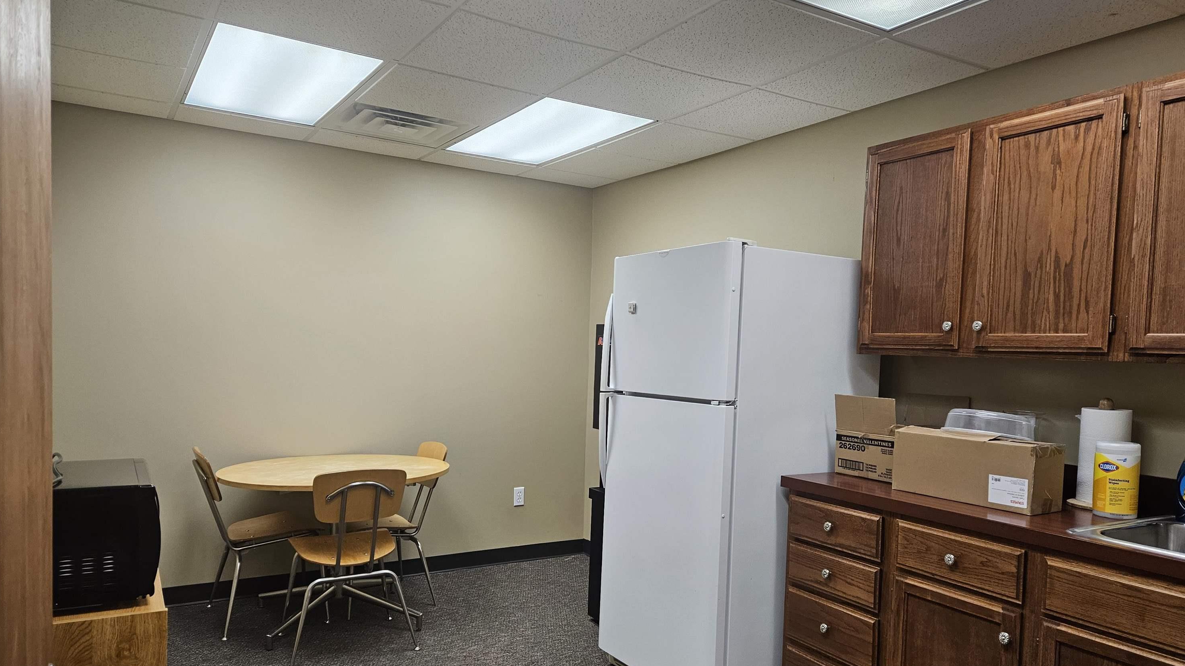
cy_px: 389
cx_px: 603
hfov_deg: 71.9
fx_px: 817
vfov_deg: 44.2
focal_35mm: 26
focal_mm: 5.4
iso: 160
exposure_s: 1/120
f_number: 1.8
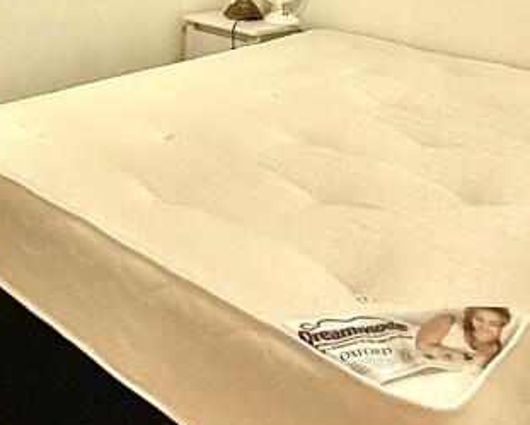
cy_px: -101
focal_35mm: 45
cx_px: 203
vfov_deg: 28.5
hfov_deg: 40.9
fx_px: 706
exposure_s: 1/50
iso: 640
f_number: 2.2
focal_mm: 2.22
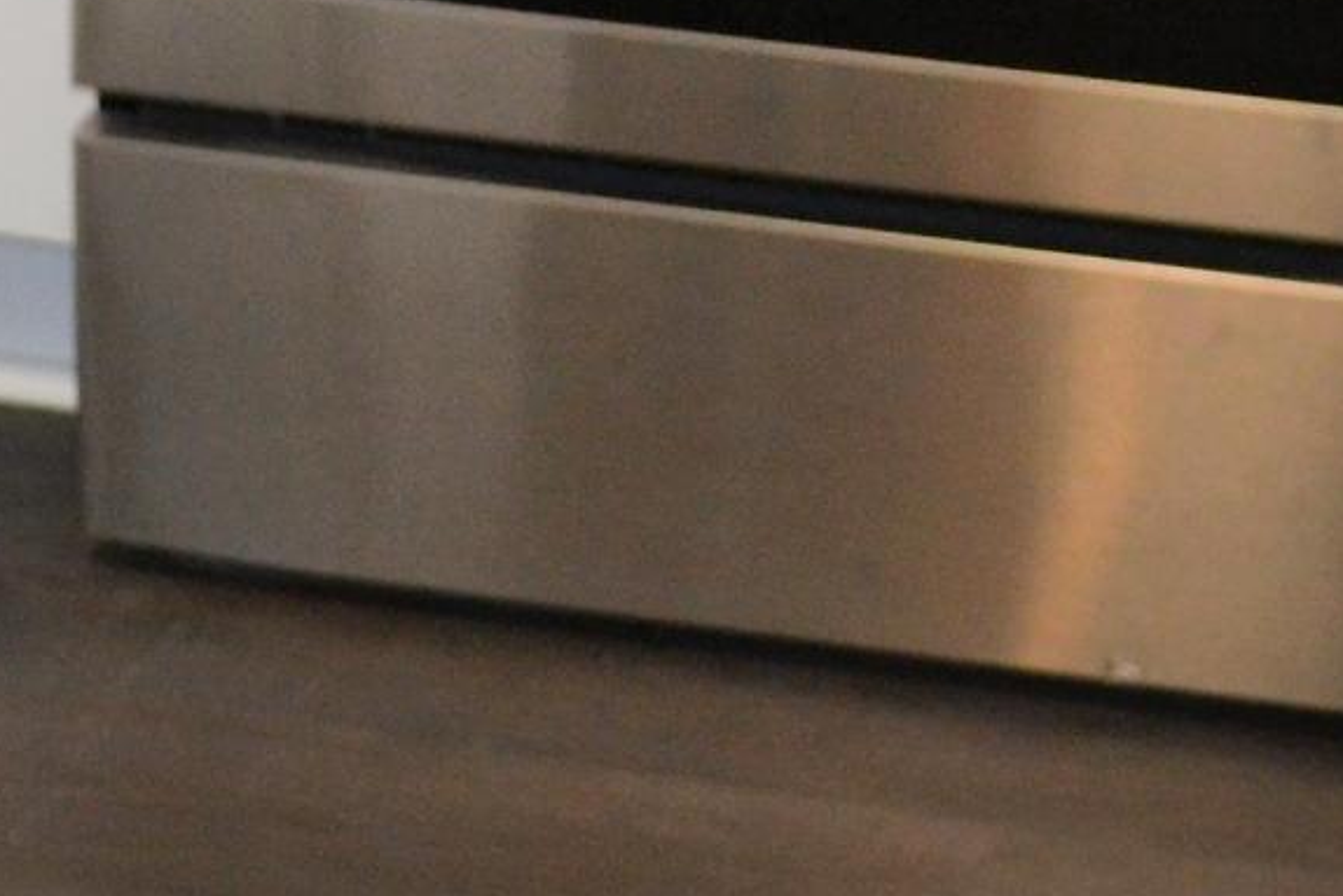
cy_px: -877
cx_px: 1025
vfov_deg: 7.1
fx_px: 7015
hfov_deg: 10.9
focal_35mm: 188
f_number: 4
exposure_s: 1/60
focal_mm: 24
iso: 720
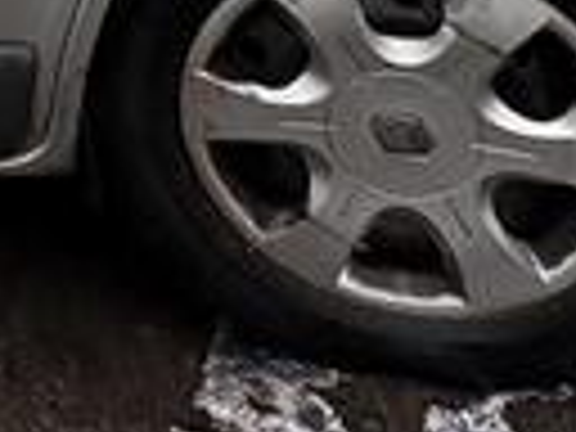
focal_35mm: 98
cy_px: -684
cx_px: -837
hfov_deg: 13.7
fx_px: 1631
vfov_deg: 11.6
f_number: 2.2
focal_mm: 2.22
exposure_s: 1/106
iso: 40
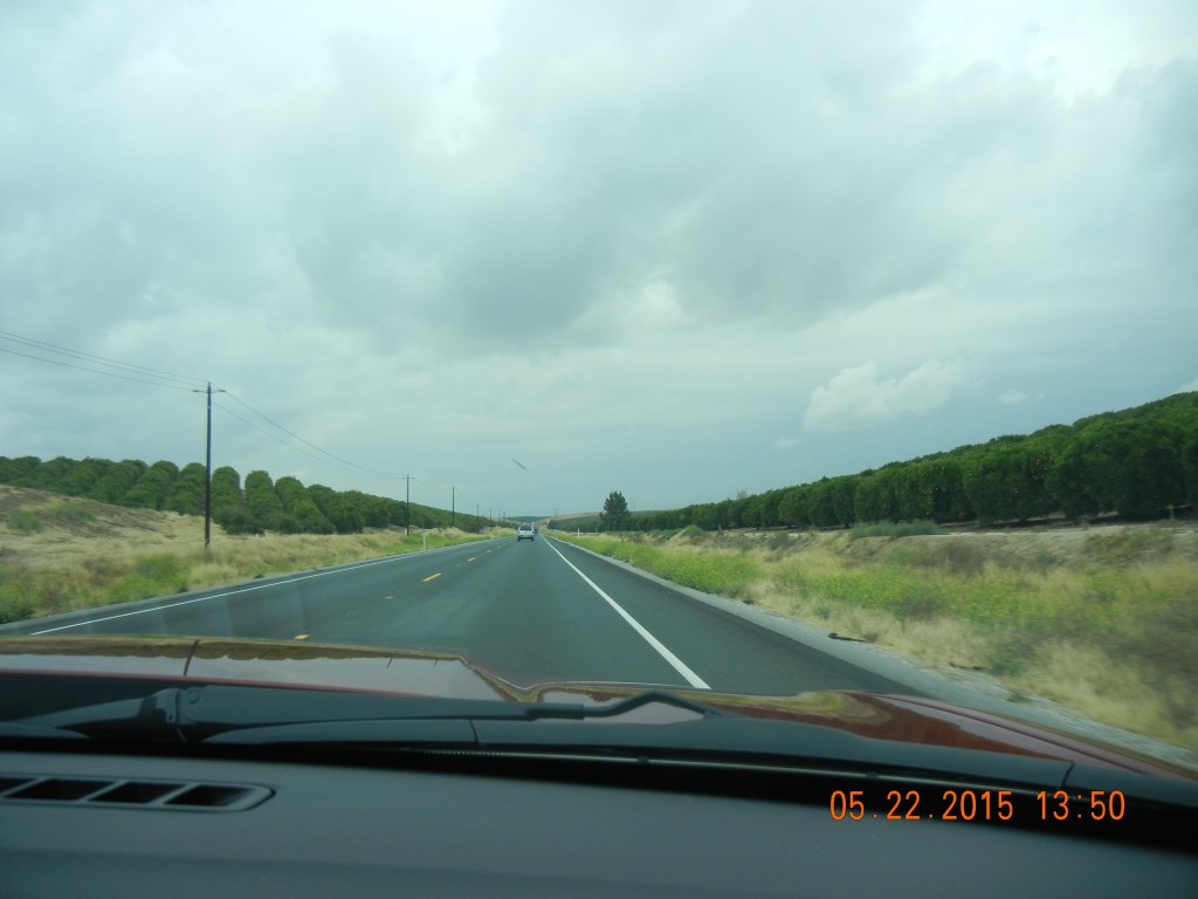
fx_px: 1038
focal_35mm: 30
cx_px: 599
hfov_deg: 60.0
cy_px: 450
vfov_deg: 46.8
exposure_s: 1/308
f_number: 7
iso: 160
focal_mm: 5.4
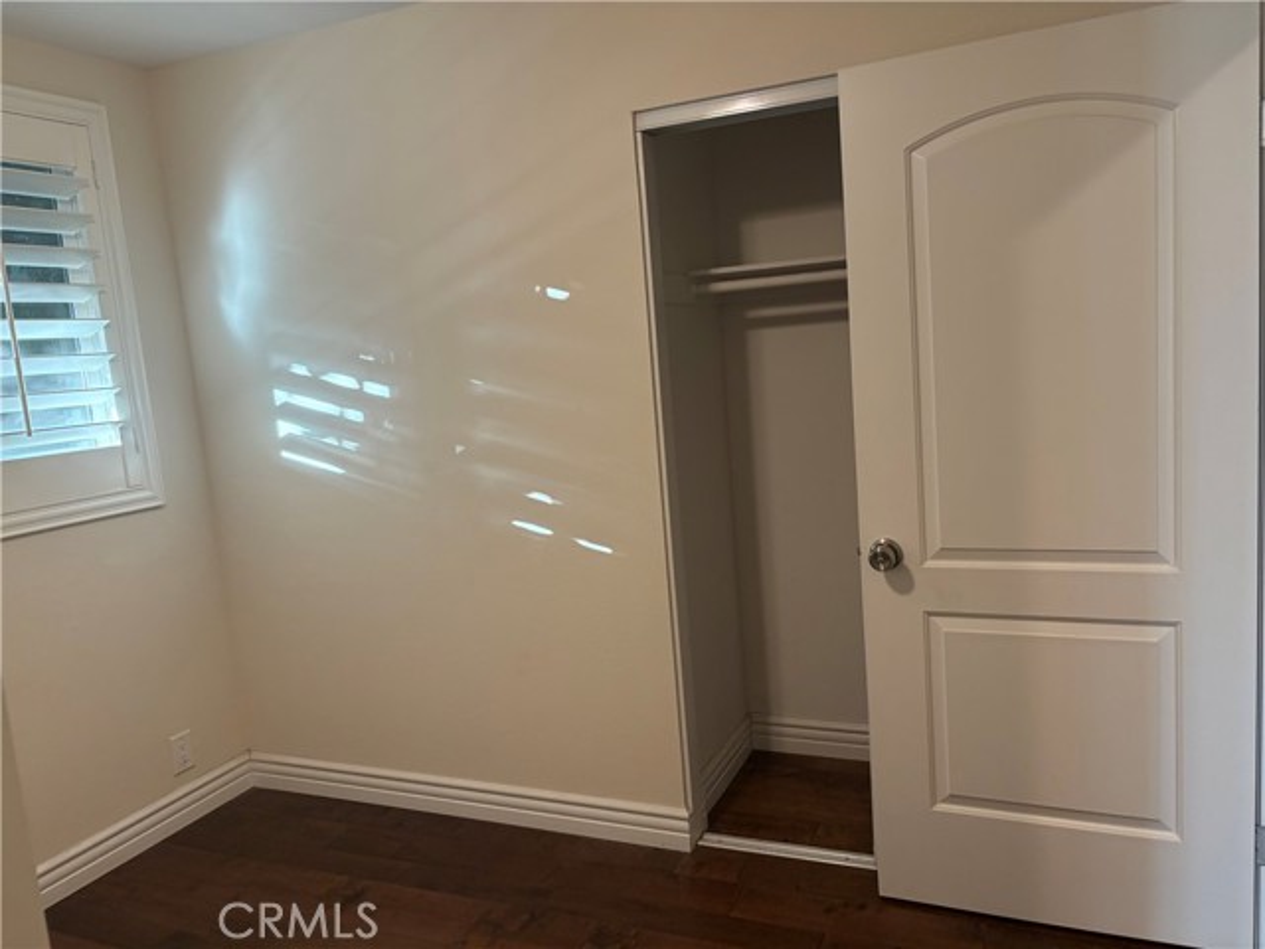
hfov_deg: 67.3
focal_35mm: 26
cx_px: 632
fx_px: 950
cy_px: 474
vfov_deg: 53.1
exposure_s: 1/60
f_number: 1.6
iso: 125
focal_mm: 5.96
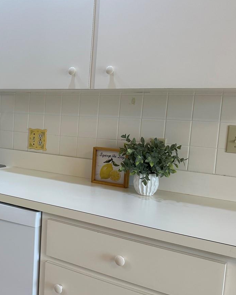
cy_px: 151
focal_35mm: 43
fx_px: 376
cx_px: 20
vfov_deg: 42.9
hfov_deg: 32.9
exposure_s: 1/120
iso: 80
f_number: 1.78
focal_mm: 6.86
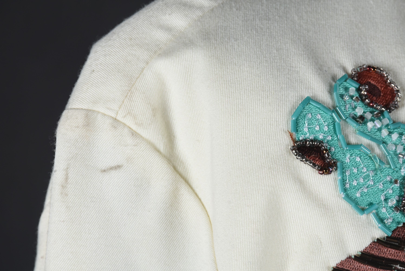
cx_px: 202
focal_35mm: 168
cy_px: 136
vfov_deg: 8.2
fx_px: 1891
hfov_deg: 12.2
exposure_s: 1/125
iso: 200
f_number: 14
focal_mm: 112
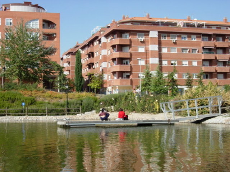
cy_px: 86
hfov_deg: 31.7
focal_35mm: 61
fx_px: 405
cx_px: 115
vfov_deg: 24.0
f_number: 5.9
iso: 79
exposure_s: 1/443
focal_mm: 12.7
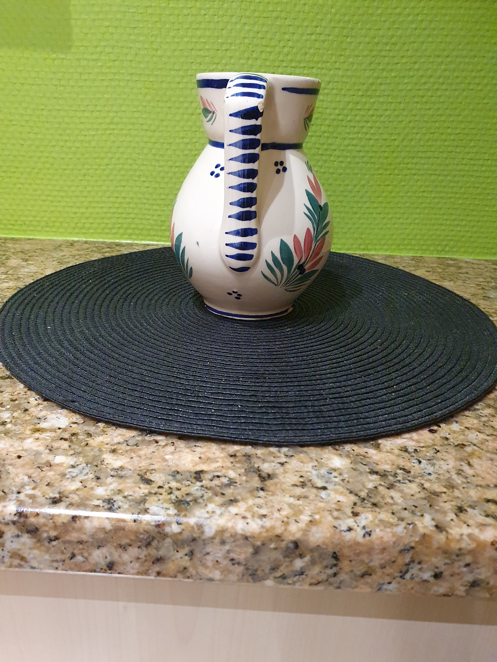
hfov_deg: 53.1
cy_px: 331
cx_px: 248
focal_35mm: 26
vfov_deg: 67.3
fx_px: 498
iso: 640
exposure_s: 1/50
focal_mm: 4.32
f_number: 2.4
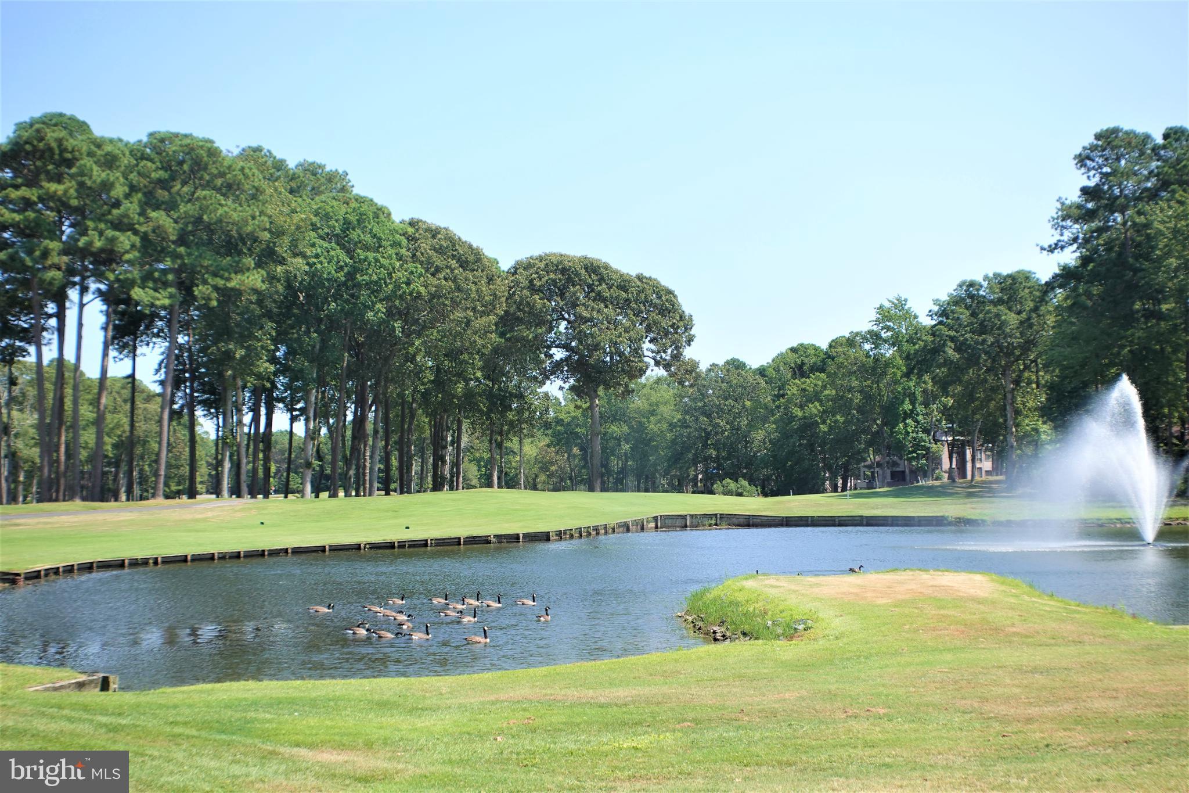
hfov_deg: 32.4
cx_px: 594
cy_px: 396
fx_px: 2047
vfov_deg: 21.9
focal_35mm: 62
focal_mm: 23.1
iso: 125
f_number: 4
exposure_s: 1/640
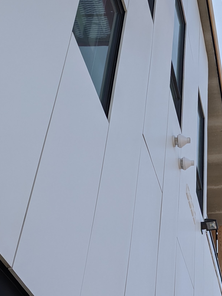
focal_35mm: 66
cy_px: 140
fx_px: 564
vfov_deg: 29.4
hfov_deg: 22.1
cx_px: 160
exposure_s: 1/3906
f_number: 1.73
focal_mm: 4.38
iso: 71
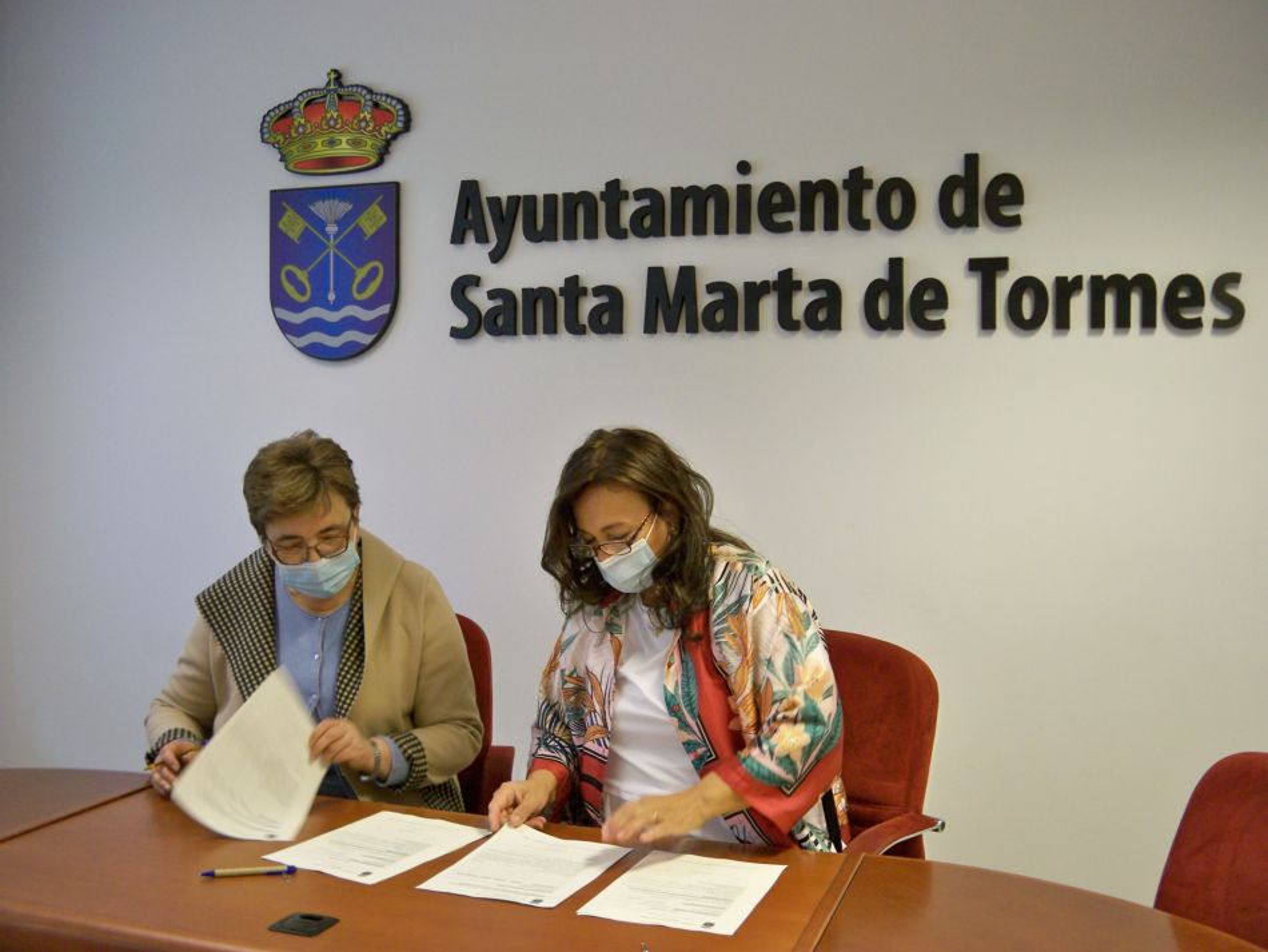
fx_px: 1356
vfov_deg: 38.7
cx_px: 634
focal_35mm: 37
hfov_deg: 50.1
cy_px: 476
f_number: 3.1
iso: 125
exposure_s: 1/30
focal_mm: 7.9
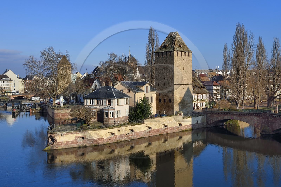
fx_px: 359
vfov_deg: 29.2
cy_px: 94
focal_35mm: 46
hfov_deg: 42.8
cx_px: 140
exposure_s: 1/400
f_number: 9
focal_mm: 46
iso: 200
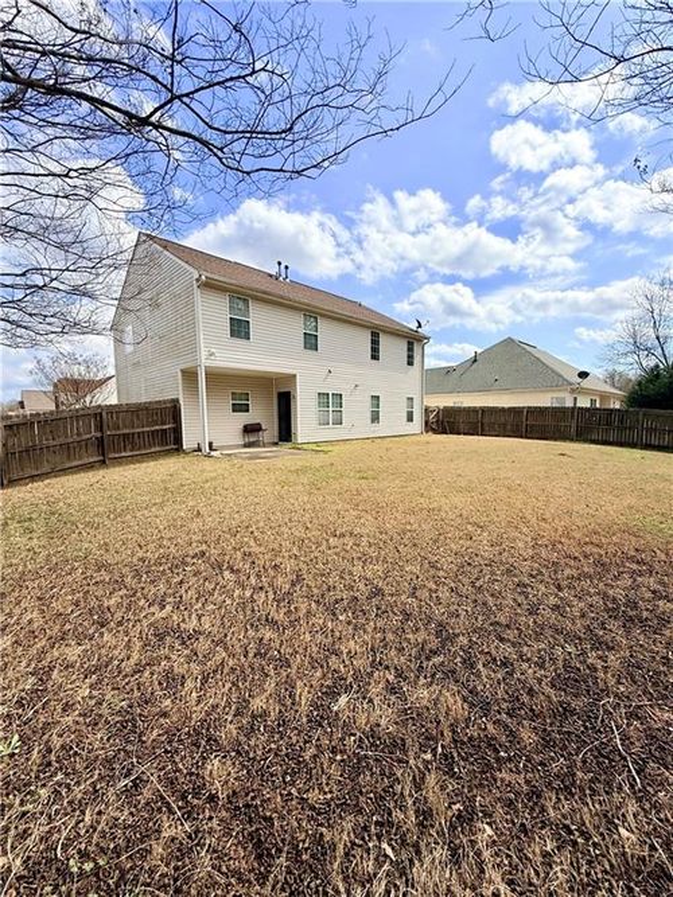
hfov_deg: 85.7
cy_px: 448
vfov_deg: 102.1
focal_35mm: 14
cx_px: 336
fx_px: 363
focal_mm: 2.22
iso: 50
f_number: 2.2
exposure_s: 1/3891
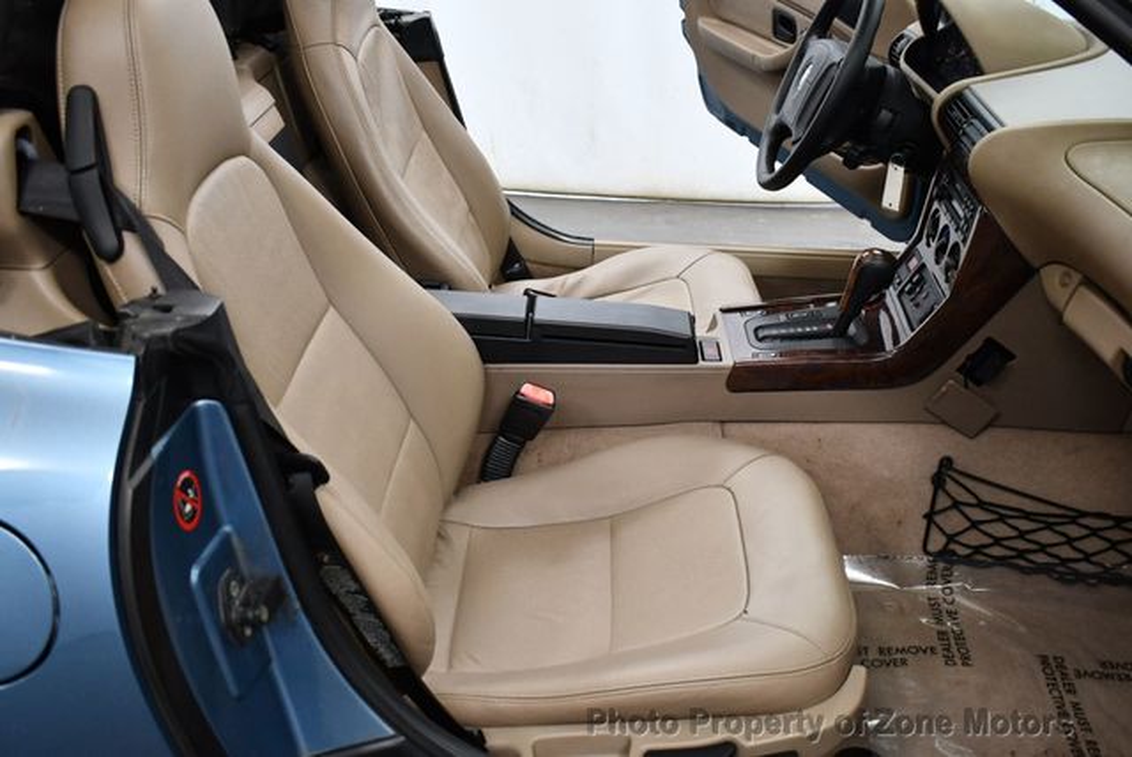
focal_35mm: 36
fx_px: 1133
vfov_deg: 36.9
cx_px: 566
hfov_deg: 53.1
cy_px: 378
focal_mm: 18
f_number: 3.5
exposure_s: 1/125
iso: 1250
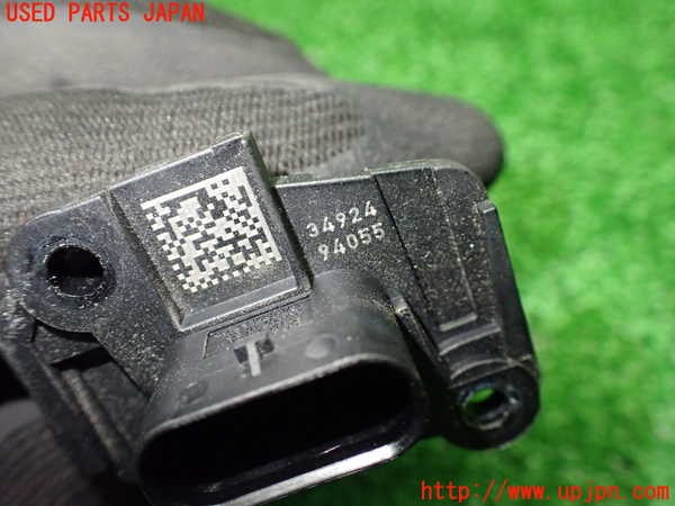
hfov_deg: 60.0
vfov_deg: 46.8
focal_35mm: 30
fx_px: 585
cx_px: 338
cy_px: 253
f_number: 2.3
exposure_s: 1/125
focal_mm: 5.4
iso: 800
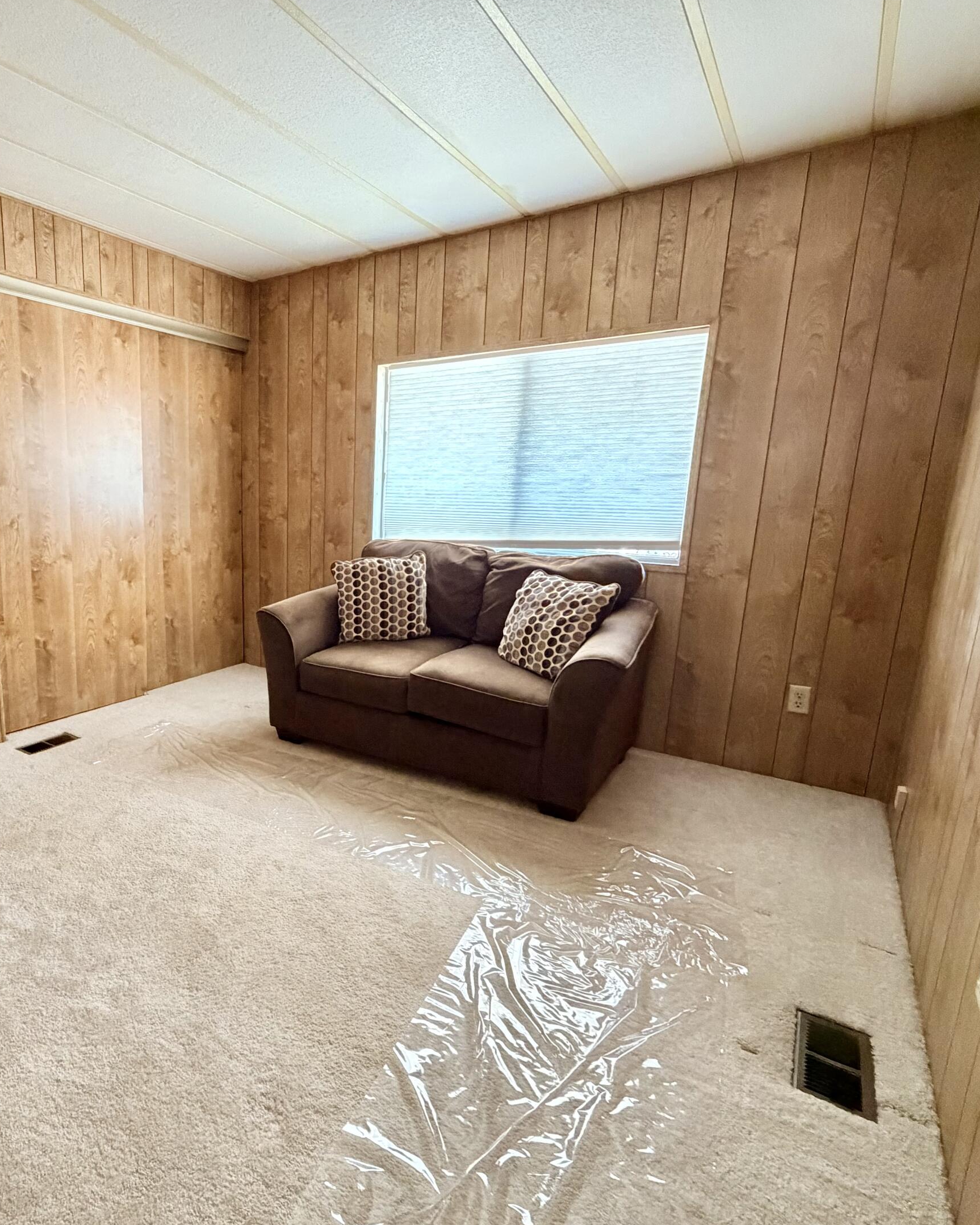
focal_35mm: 19
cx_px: 290
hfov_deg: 67.9
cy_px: 630
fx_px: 689
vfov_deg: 83.3
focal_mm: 2.22
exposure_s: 1/60
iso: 800
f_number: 2.2
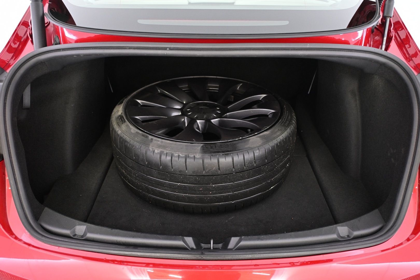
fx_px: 367
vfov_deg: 41.7
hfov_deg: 59.5
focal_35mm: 32
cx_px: 210
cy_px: 140
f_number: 4
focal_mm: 21
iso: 1600
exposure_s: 1/15
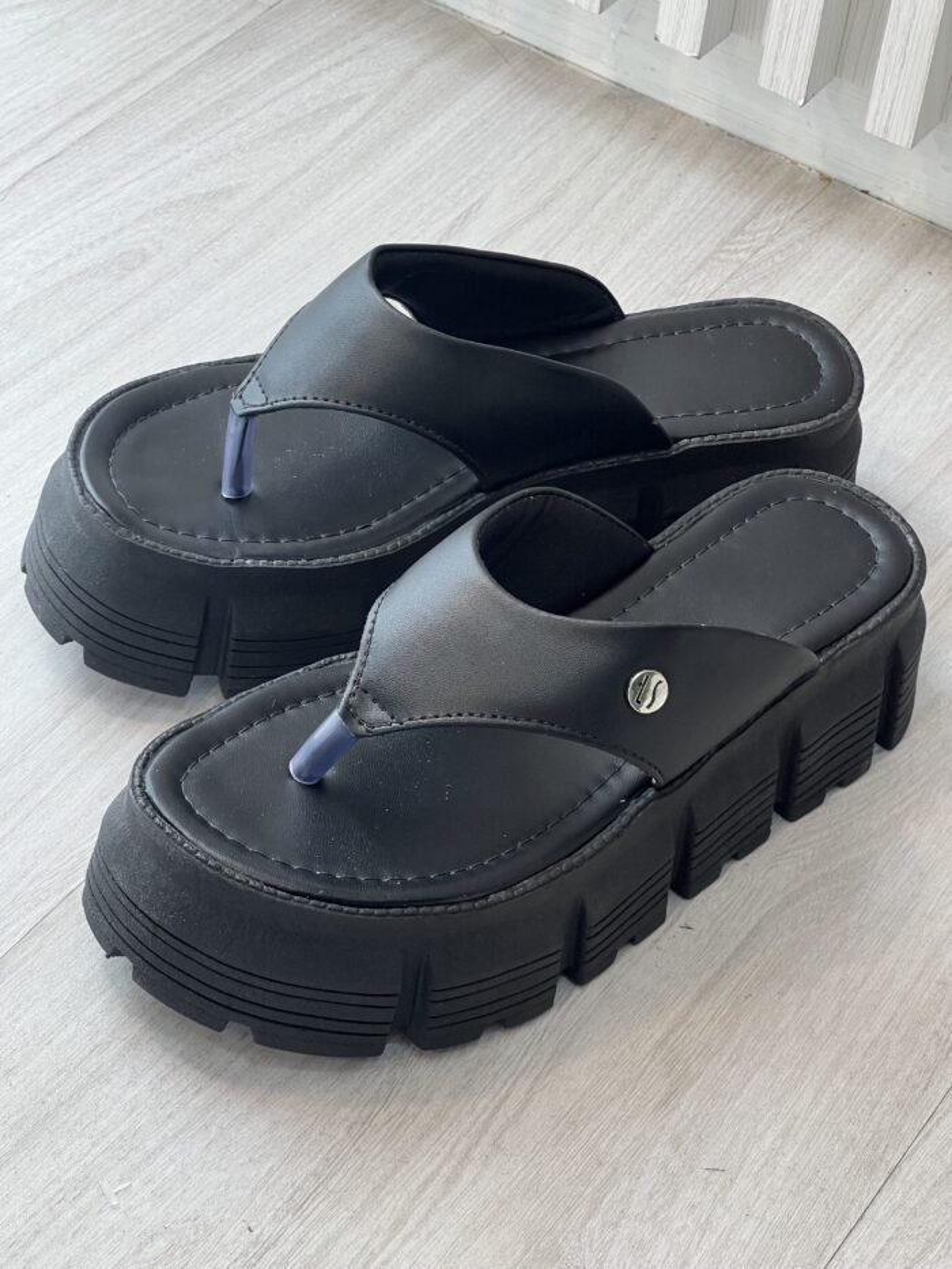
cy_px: 634
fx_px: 2823
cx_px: 476
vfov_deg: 25.3
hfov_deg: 19.1
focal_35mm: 77
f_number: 2.8
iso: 100
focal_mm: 9
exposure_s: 1/120
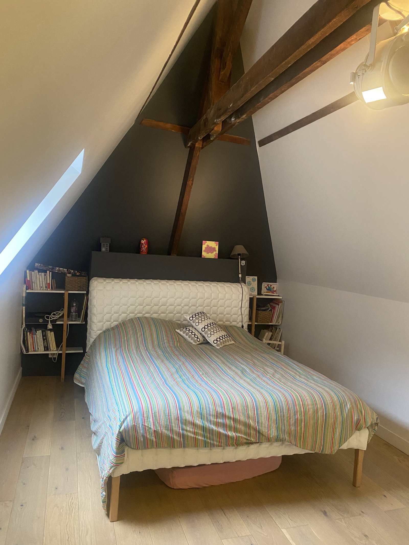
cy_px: 272
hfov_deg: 53.1
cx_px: 204
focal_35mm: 26
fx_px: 410
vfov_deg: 67.3
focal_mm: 4.25
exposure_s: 1/50
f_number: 1.8
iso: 500
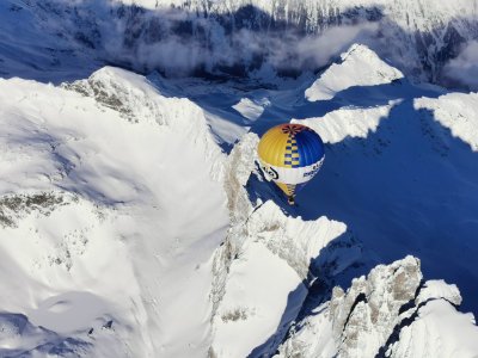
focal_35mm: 78
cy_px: 179
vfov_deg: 18.9
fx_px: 1077
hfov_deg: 25.0
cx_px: 239
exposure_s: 1/13699
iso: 50
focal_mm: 5.56
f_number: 1.6
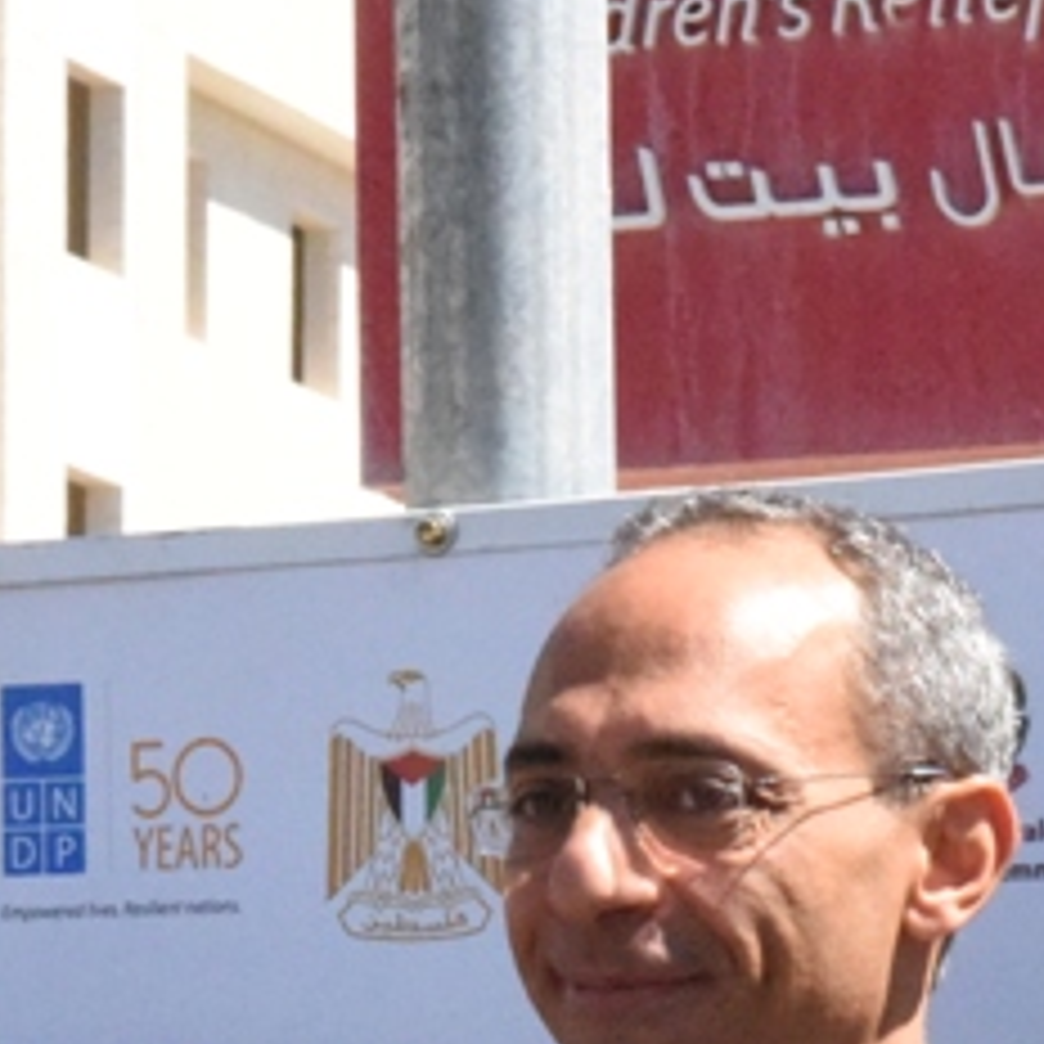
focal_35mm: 293
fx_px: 9998
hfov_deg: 6.0
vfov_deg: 5.9
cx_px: 140
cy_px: 1276
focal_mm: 78
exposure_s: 1/2500
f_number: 22
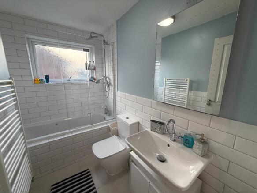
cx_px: 128
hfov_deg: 102.1
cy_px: 96
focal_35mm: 14
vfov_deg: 85.7
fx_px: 104
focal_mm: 2.22
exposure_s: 1/100
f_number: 2.2
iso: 160
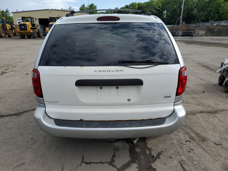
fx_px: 171
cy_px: 86
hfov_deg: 67.3
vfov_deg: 53.1
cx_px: 114
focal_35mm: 26
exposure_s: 1/2500
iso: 50
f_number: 1.5
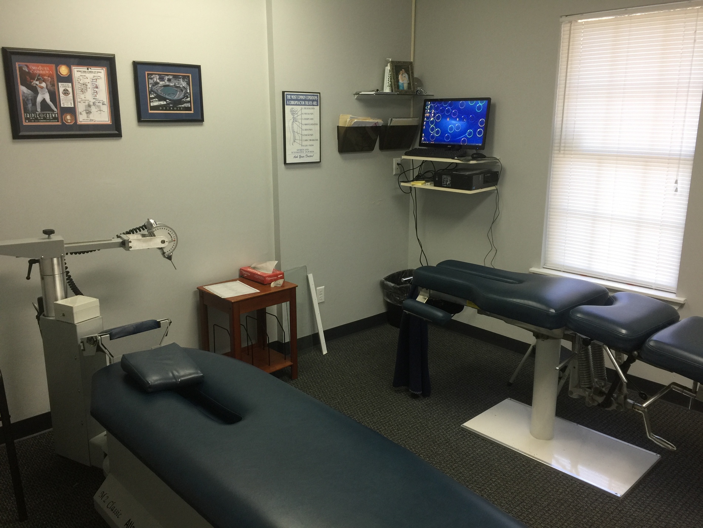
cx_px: 352
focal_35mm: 29
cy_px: 264
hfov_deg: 61.7
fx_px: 589
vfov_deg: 48.2
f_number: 2.2
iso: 32
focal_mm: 4.15
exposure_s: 1/15
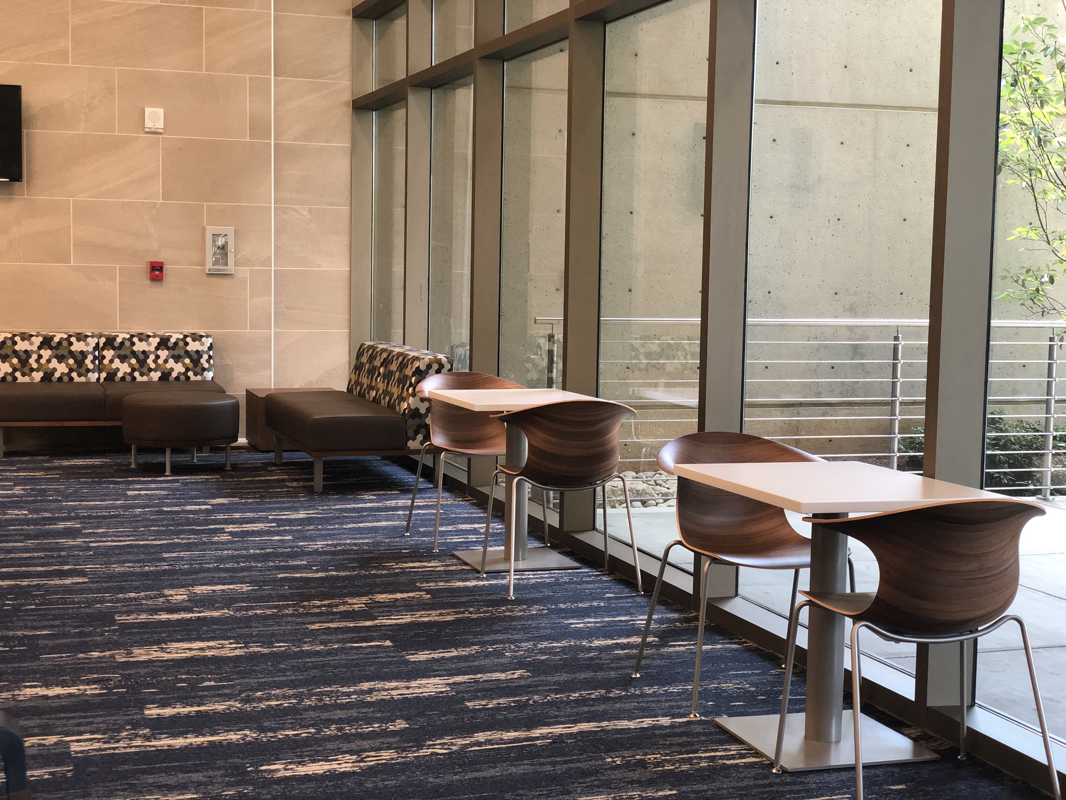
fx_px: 1601
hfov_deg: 36.8
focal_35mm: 52
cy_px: 400
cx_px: 533
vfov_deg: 28.0
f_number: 2.4
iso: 80
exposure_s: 1/60
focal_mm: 6
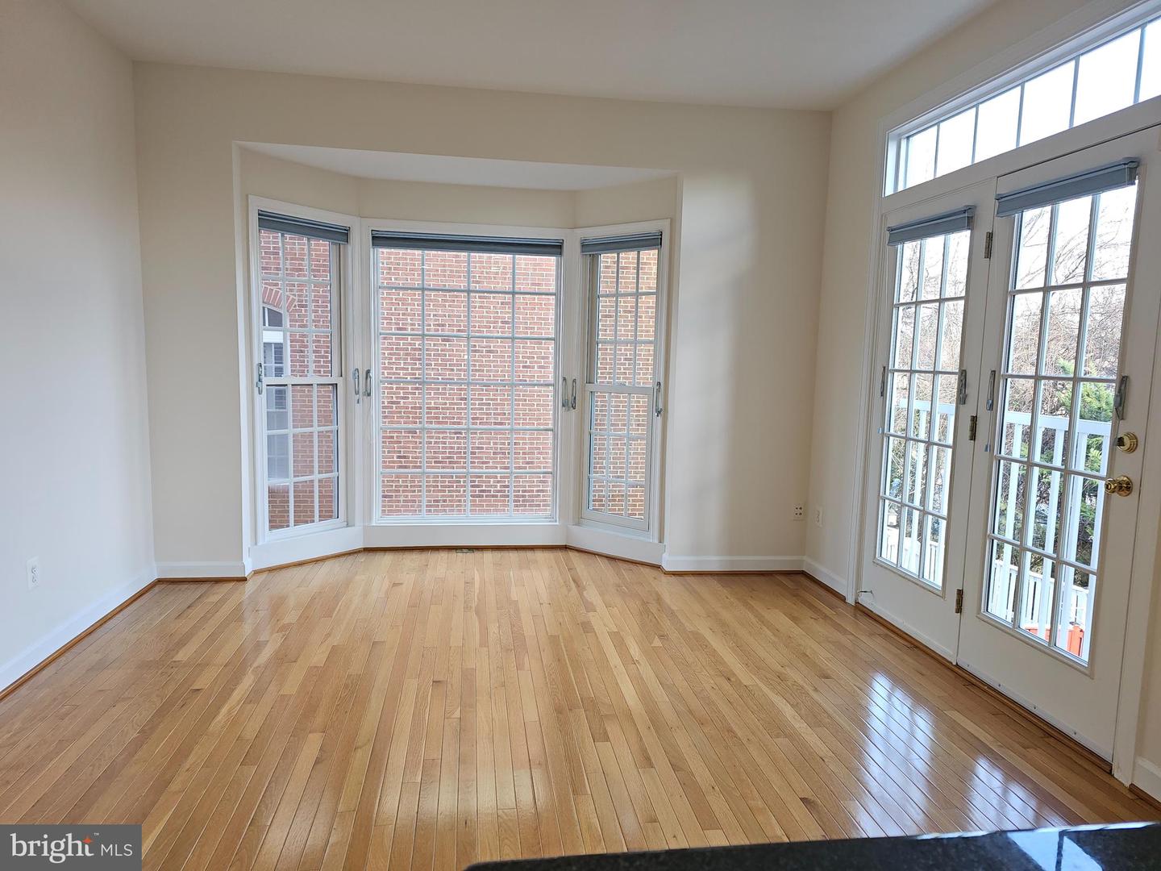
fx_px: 771
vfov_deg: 58.9
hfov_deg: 73.9
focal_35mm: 23
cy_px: 436
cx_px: 580
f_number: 1.7
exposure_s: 1/60
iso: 50
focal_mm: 6.3
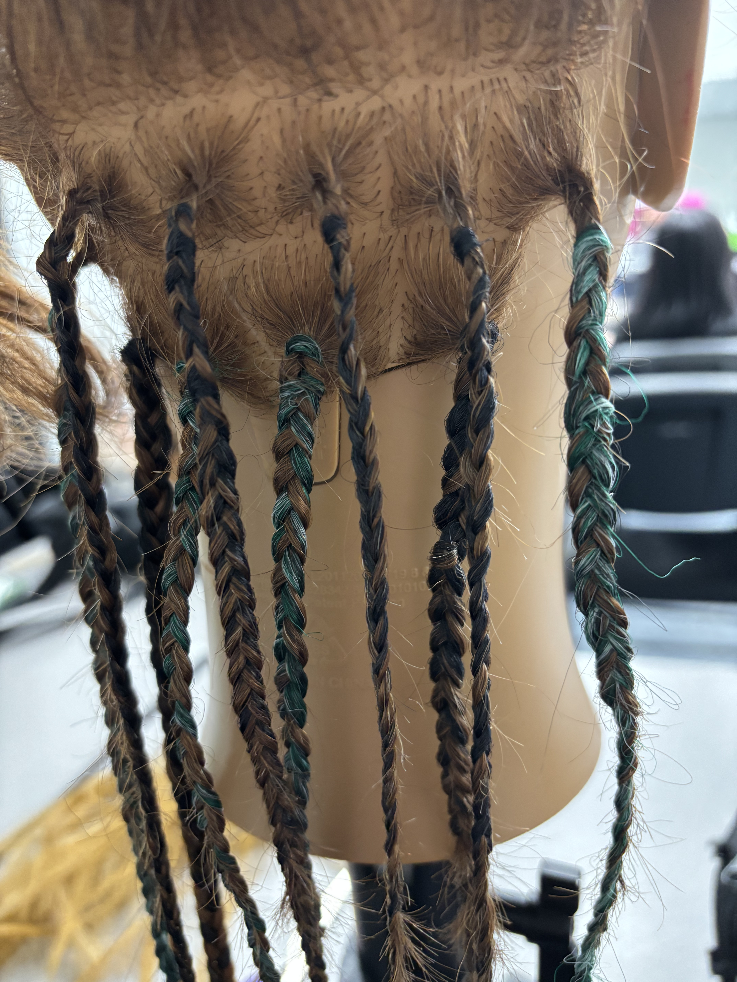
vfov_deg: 67.3
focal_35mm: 26
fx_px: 738
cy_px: 491
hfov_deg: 53.1
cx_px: 368
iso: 400
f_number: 1.6
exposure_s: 1/60
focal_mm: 5.96
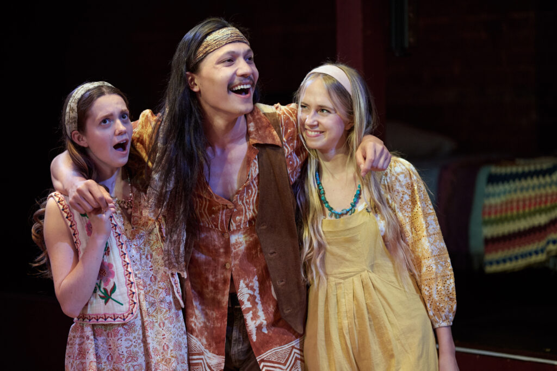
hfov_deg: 19.5
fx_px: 1625
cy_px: 186
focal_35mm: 105
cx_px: 278
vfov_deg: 13.0
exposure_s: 1/320
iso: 3200
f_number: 1.8
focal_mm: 105
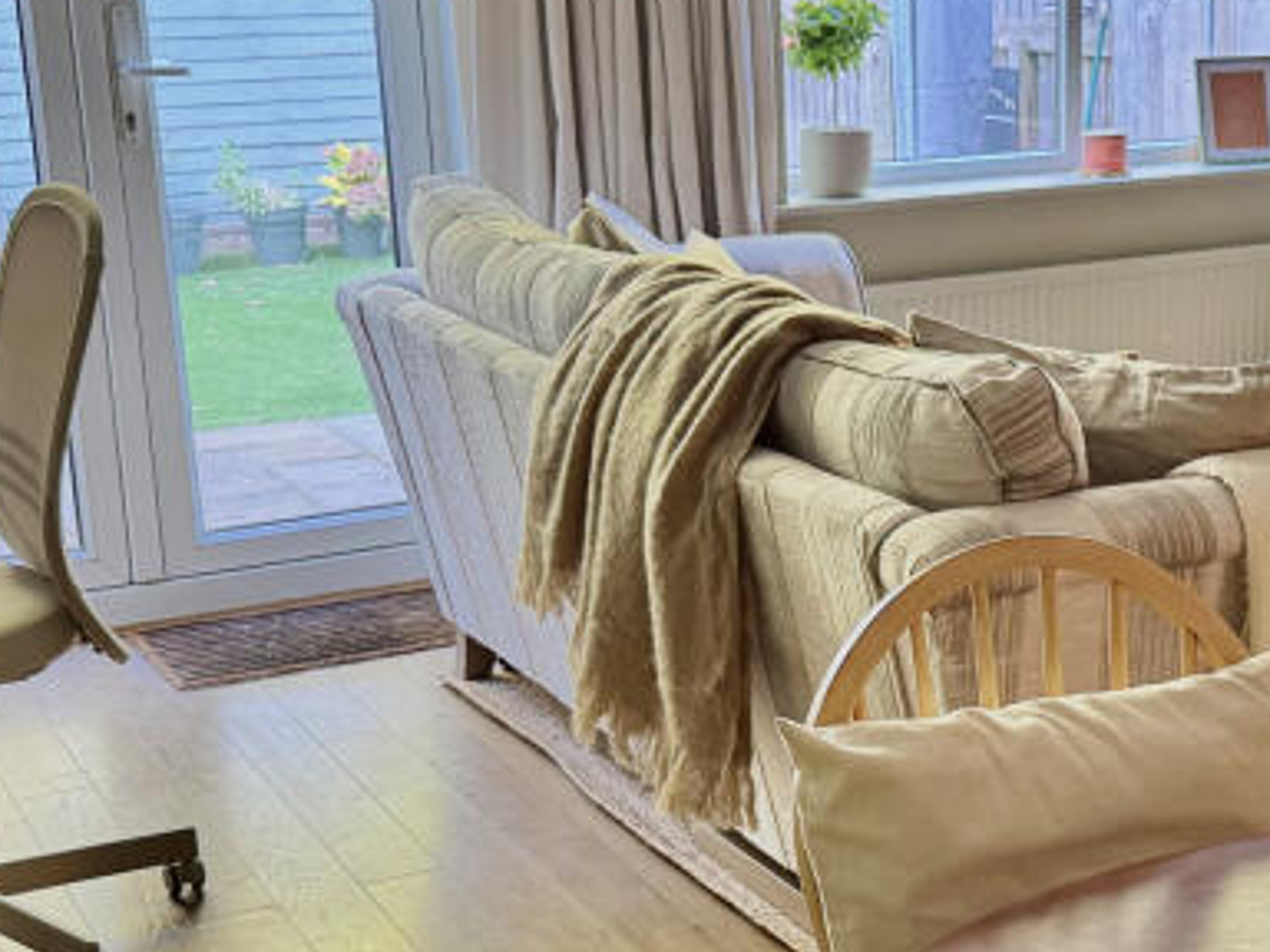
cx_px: 1012
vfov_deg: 22.9
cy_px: 532
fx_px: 2348
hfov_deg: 29.6
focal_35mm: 64
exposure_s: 1/50
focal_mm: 6.76
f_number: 1.78
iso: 250
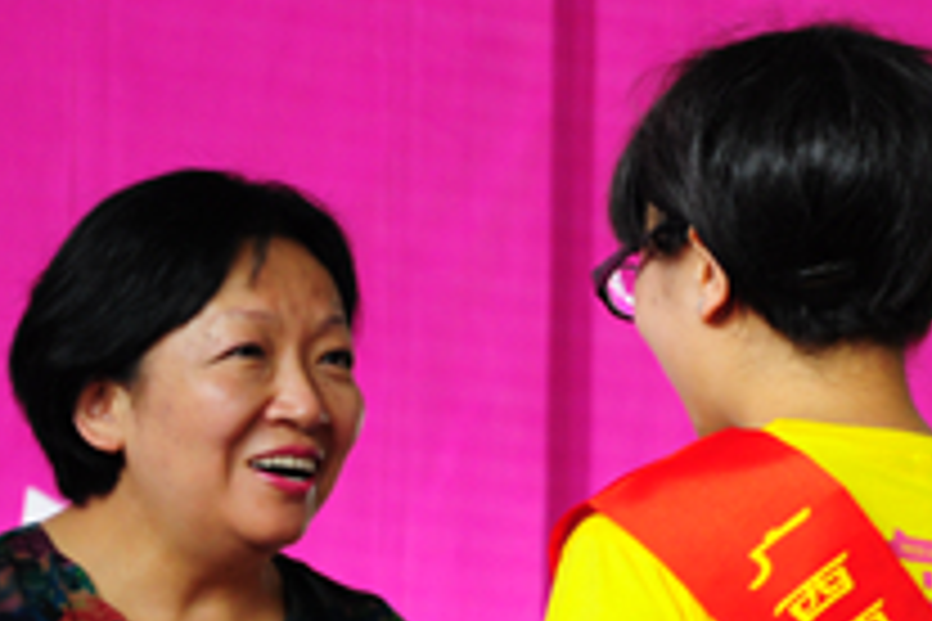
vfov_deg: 3.0
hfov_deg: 4.5
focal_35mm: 457
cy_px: 590
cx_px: 1013
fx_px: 11842
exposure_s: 1/30
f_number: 5.6
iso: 400
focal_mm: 105
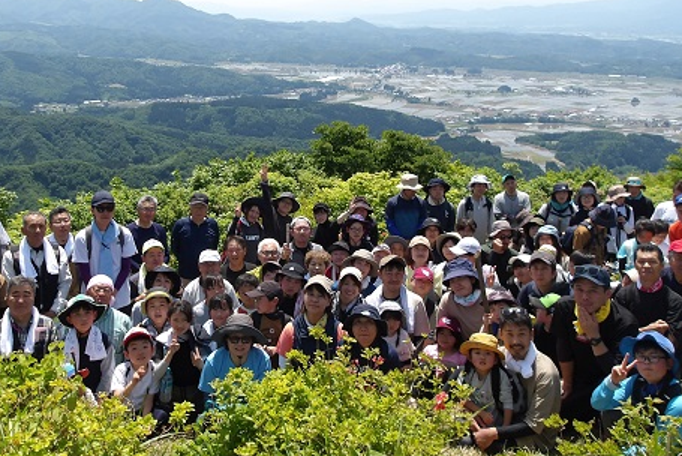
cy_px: 171
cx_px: 295
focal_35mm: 37
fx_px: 701
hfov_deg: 51.7
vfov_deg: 35.8
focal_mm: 4.9
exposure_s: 1/86
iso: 100
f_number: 10.4
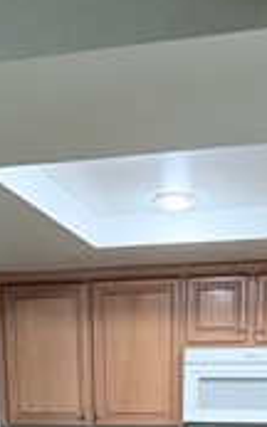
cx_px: 136
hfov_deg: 23.5
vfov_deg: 30.2
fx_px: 641
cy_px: 538
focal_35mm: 55
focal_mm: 2.22
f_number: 2.2
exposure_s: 1/60
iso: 125
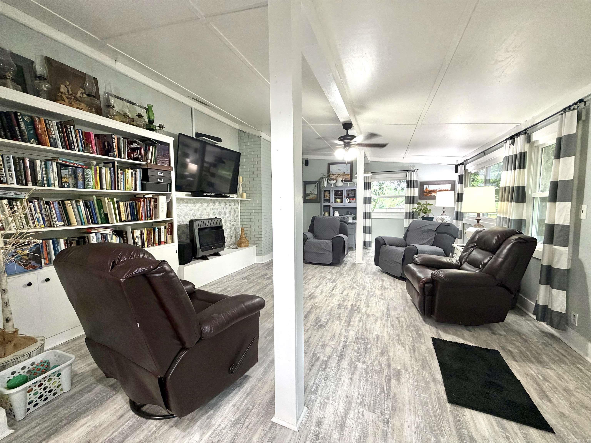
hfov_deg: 102.1
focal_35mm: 14
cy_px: 222
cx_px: 296
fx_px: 239
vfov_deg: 85.7
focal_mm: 2.22
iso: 160
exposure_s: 1/60
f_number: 2.2
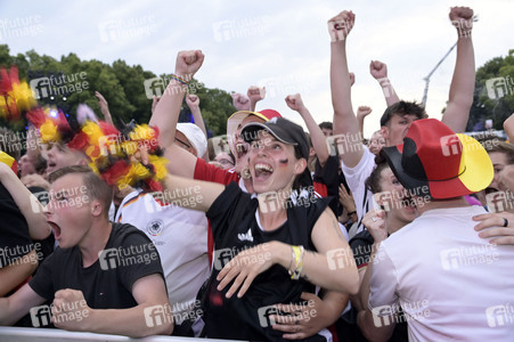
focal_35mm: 35
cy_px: 171
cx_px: 257
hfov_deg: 54.5
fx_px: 499
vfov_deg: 37.8
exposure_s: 1/125
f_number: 5
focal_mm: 35
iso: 1250
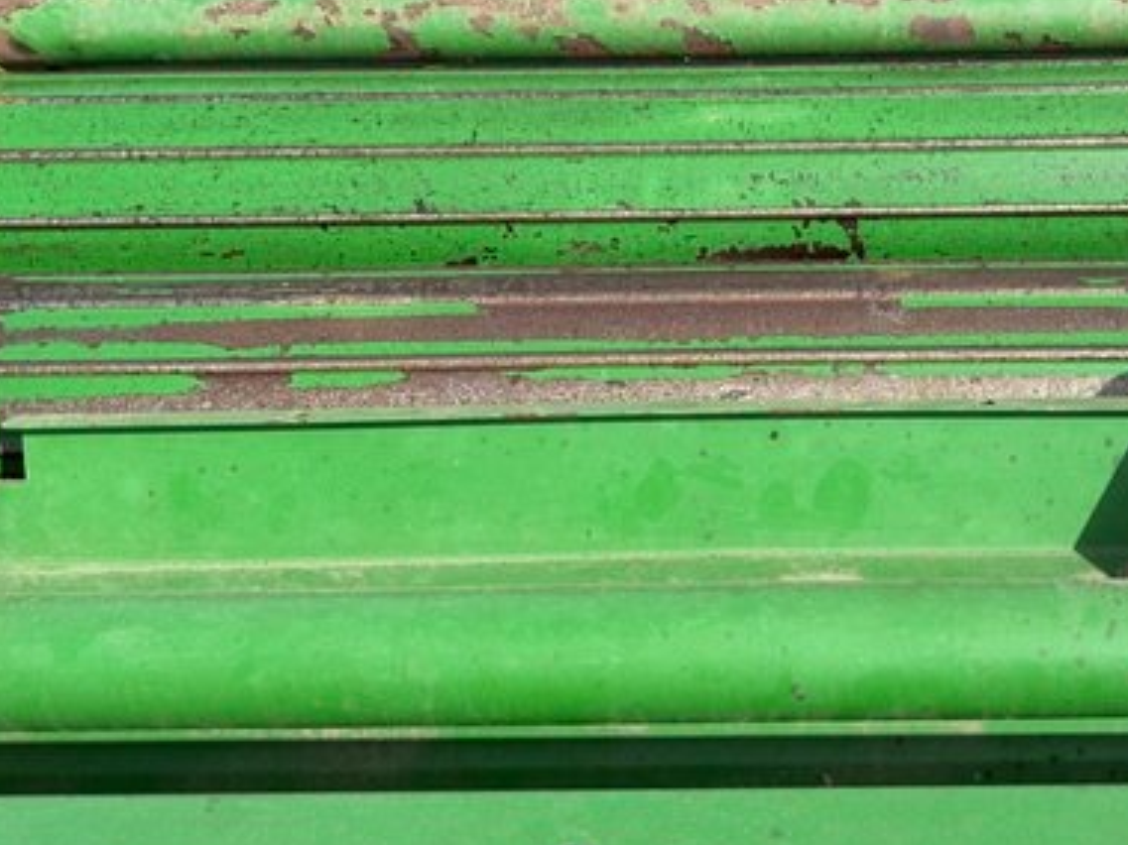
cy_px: 220
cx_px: 732
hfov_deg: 48.3
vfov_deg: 36.9
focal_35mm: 38
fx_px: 1238
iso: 80
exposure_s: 1/2907
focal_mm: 6.76
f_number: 1.78
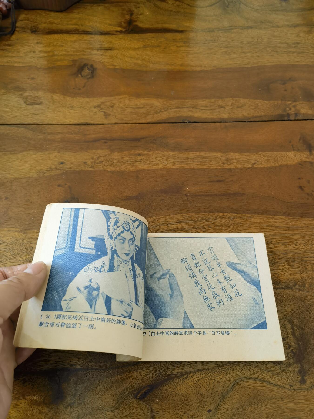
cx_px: 157
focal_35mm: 27
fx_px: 327
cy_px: 210
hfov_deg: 51.4
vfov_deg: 65.3
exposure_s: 1/120
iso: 160
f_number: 1.9
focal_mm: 6.67
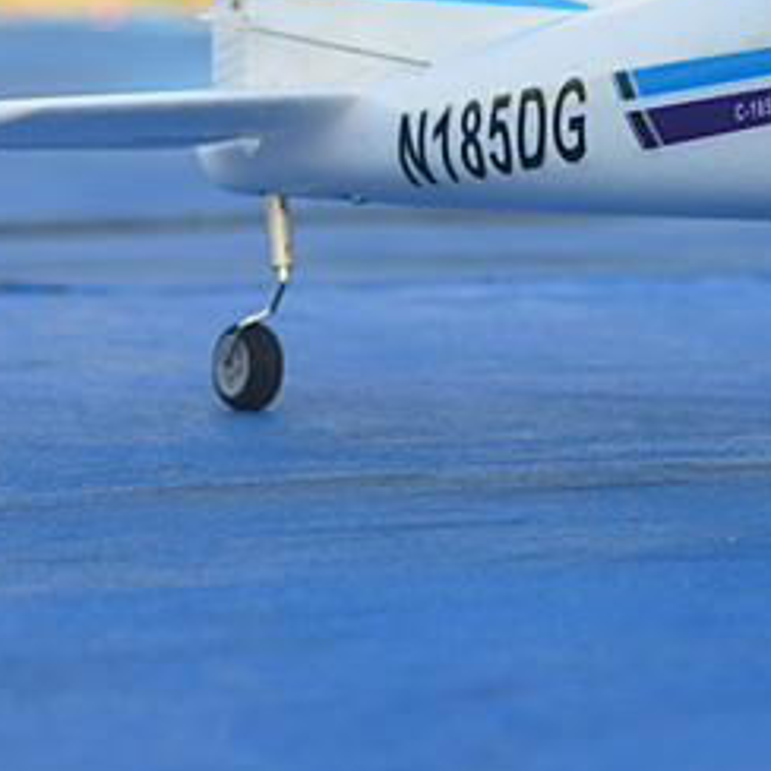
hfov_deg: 5.2
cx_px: 891
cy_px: -43
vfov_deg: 5.2
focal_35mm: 334
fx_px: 8416
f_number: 5.6
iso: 100
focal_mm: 80
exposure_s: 1/125
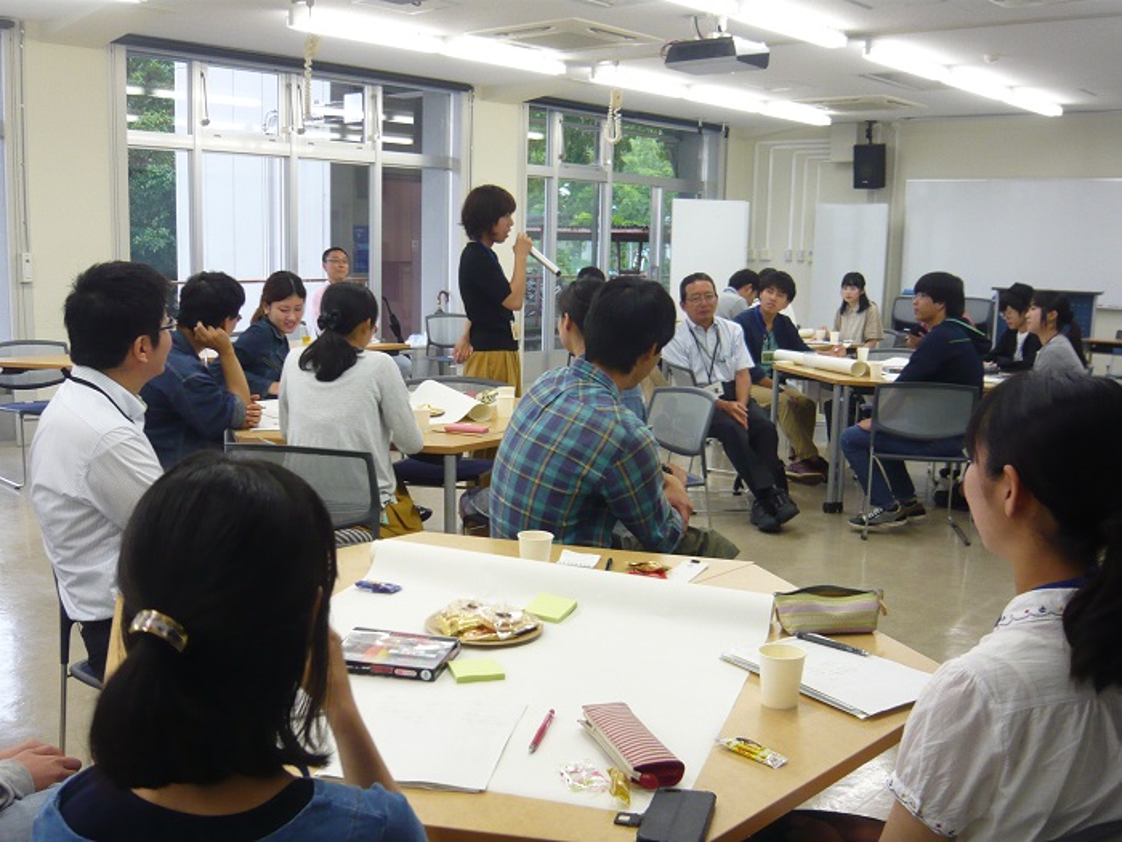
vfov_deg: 39.7
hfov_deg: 51.4
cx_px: 561
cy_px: 421
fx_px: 1167
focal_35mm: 36
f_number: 3.1
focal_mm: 5.8
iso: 200
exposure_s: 1/40
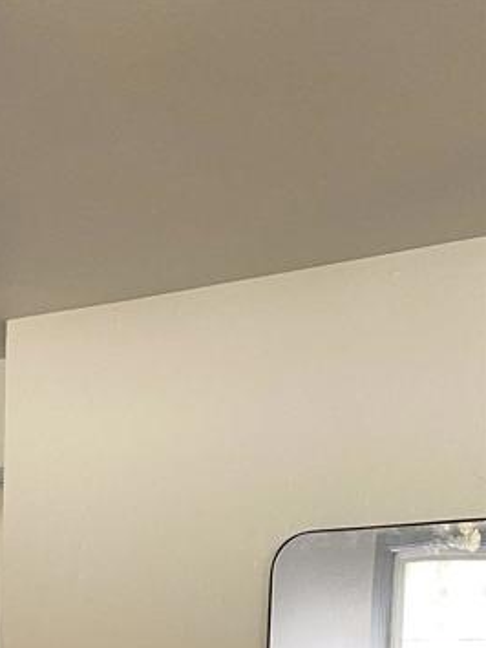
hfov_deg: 17.8
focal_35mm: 75
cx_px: -214
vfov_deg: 22.2
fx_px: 1405
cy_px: 929
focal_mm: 4.25
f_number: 1.8
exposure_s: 1/60
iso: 200
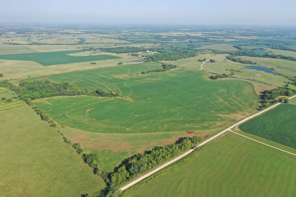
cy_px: 98
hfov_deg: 65.5
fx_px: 230
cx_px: 148
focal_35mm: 28
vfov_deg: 46.4
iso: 100
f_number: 3.2
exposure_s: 1/1000
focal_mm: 10.26
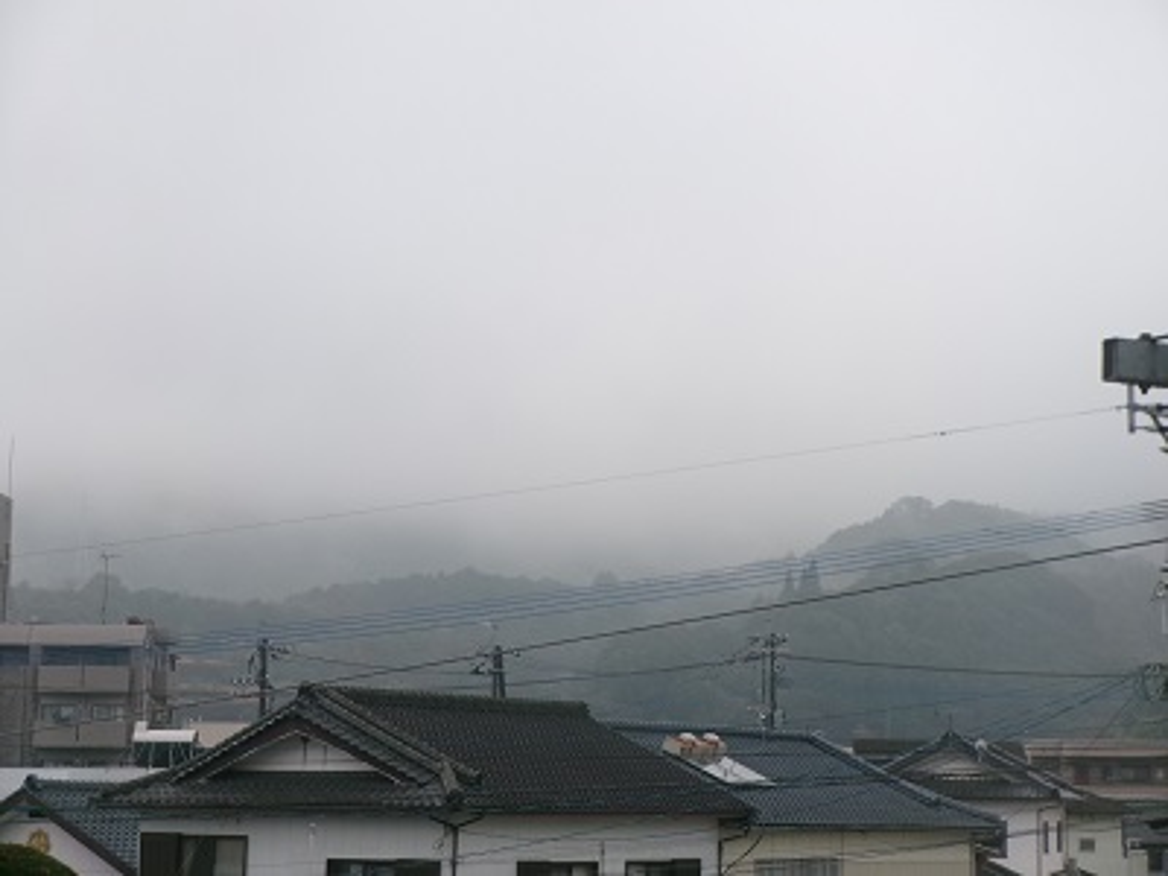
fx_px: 3205
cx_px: 584
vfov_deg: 15.6
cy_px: 438
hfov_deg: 20.7
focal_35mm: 95
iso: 100
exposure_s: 1/200
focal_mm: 16.9
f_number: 5.8
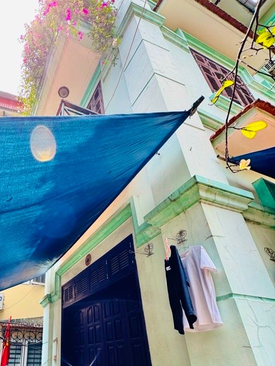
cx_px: 60
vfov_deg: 74.4
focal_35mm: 22
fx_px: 233
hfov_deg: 57.1
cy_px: 240
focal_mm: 2.22
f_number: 2.2
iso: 40
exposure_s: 1/177
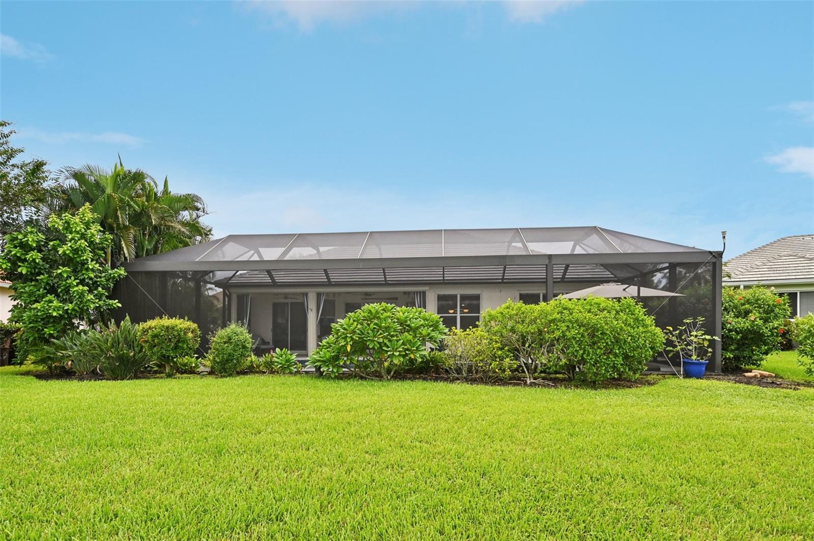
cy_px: 270
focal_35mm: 18
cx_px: 407
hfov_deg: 88.5
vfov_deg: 65.8
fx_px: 418
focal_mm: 18.5
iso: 400
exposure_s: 1/640
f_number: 8
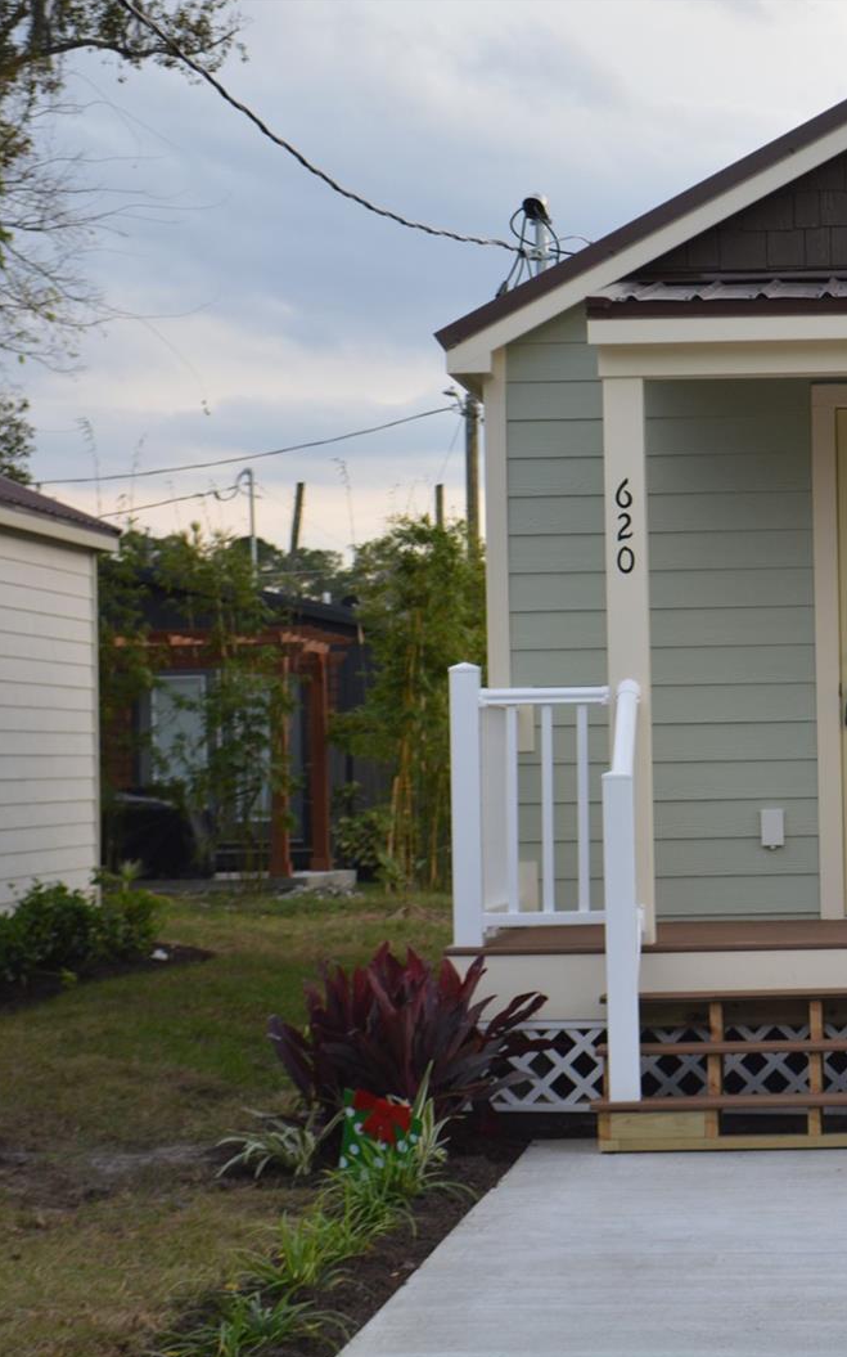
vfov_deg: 20.4
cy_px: 679
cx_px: 961
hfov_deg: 12.6
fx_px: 3769
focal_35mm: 102
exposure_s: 1/125
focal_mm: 44
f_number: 5.3
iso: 400
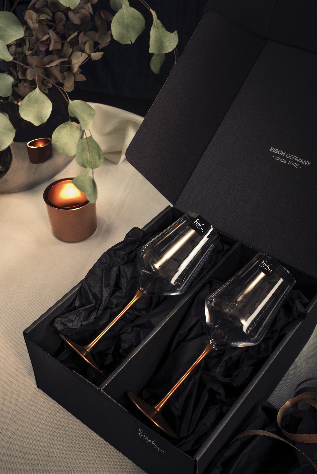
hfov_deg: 33.4
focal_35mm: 40
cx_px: 158
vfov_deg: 48.4
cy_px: 237
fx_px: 528
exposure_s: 1/3
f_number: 8
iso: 50
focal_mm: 27
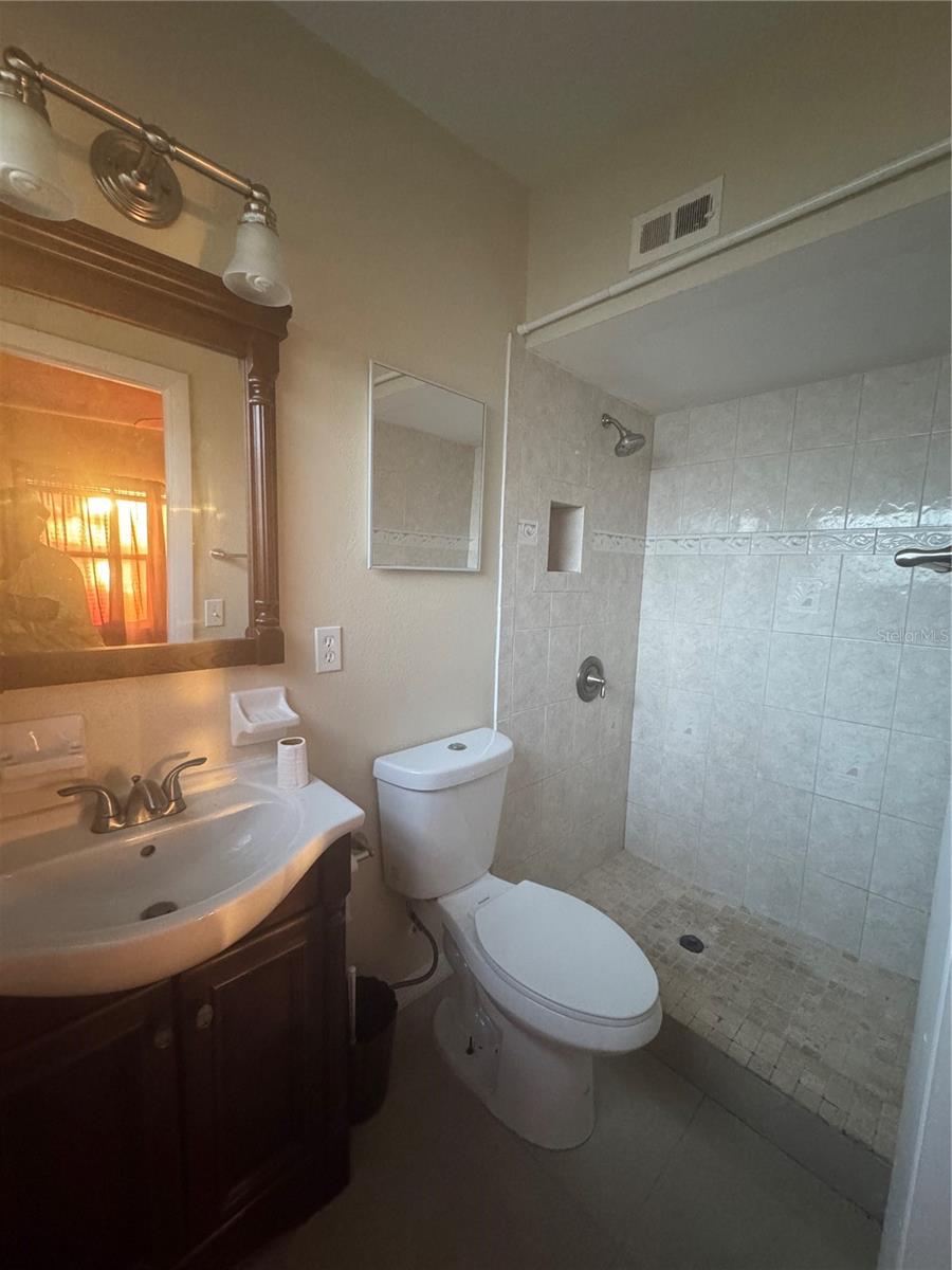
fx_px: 513
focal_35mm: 14
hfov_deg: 85.7
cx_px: 476
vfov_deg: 102.1
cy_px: 635
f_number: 2.2
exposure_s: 1/60
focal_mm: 2.22
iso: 1000
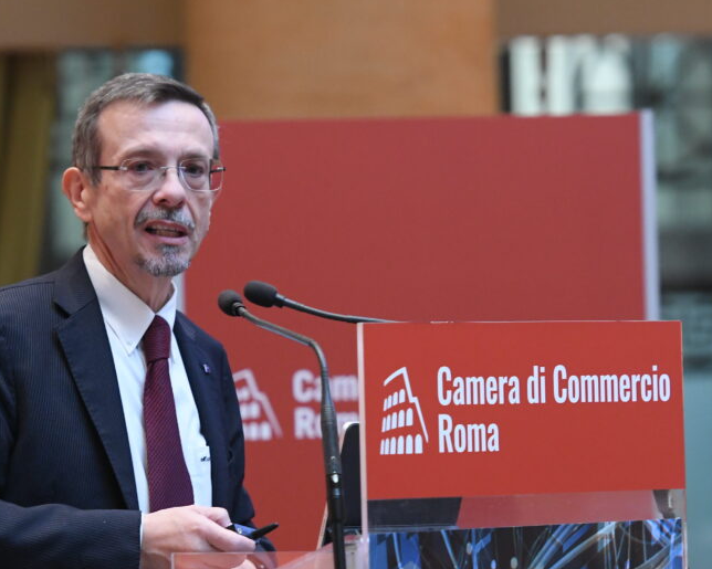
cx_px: 244
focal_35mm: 325
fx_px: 6842
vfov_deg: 4.8
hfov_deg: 6.0
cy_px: 364
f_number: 3.2
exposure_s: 1/160
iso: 3200
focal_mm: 145
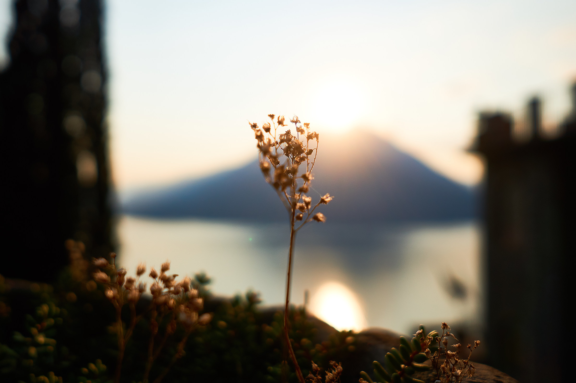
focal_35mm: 28
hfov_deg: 64.6
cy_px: 192
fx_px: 456
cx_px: 288
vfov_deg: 45.6
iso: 100
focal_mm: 19
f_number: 3.5
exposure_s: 1/2500
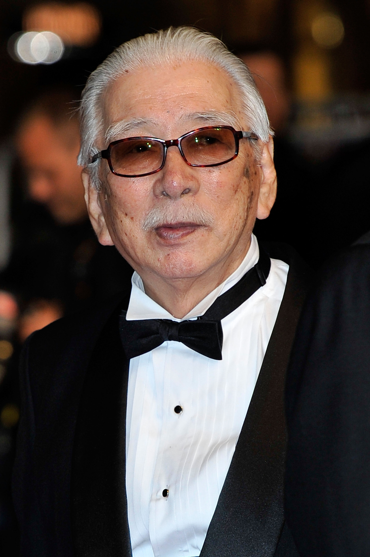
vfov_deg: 12.8
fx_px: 2471
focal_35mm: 160
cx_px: 185
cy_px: 278
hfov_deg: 8.6
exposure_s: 1/250
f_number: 5.6
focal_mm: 160
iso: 800
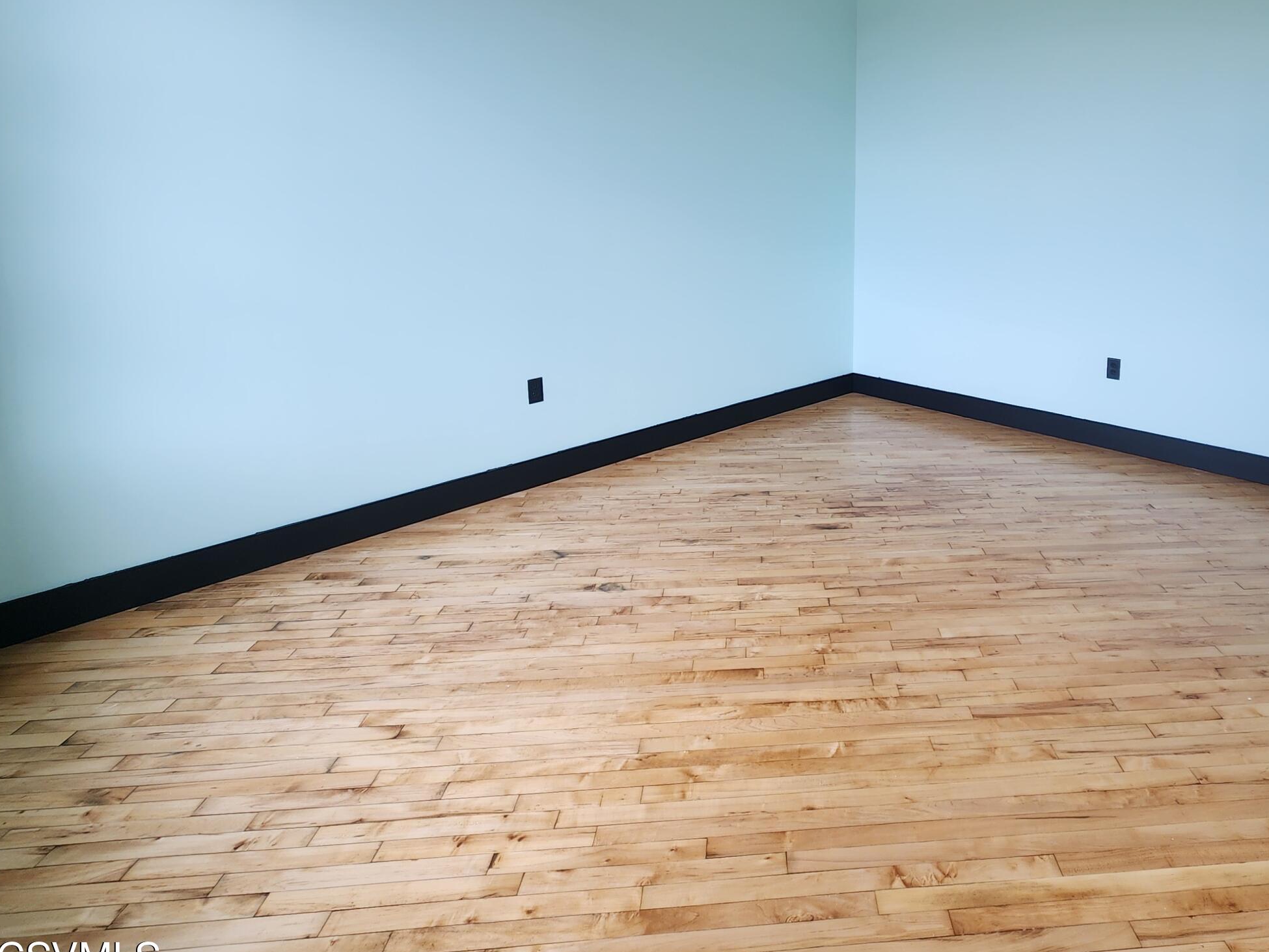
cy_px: 293
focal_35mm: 20
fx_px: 733
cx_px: 836
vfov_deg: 63.7
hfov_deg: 79.3
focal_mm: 2.2
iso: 64
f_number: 2.2
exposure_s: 1/120
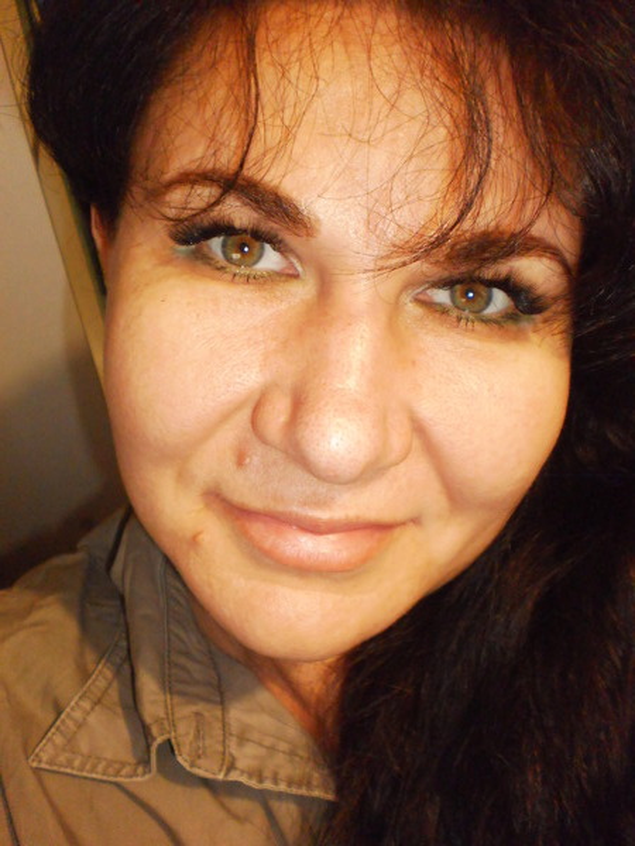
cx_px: 318
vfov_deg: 51.4
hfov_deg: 39.7
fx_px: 881
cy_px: 423
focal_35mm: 36
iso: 800
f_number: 3.1
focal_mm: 6.3
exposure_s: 1/25
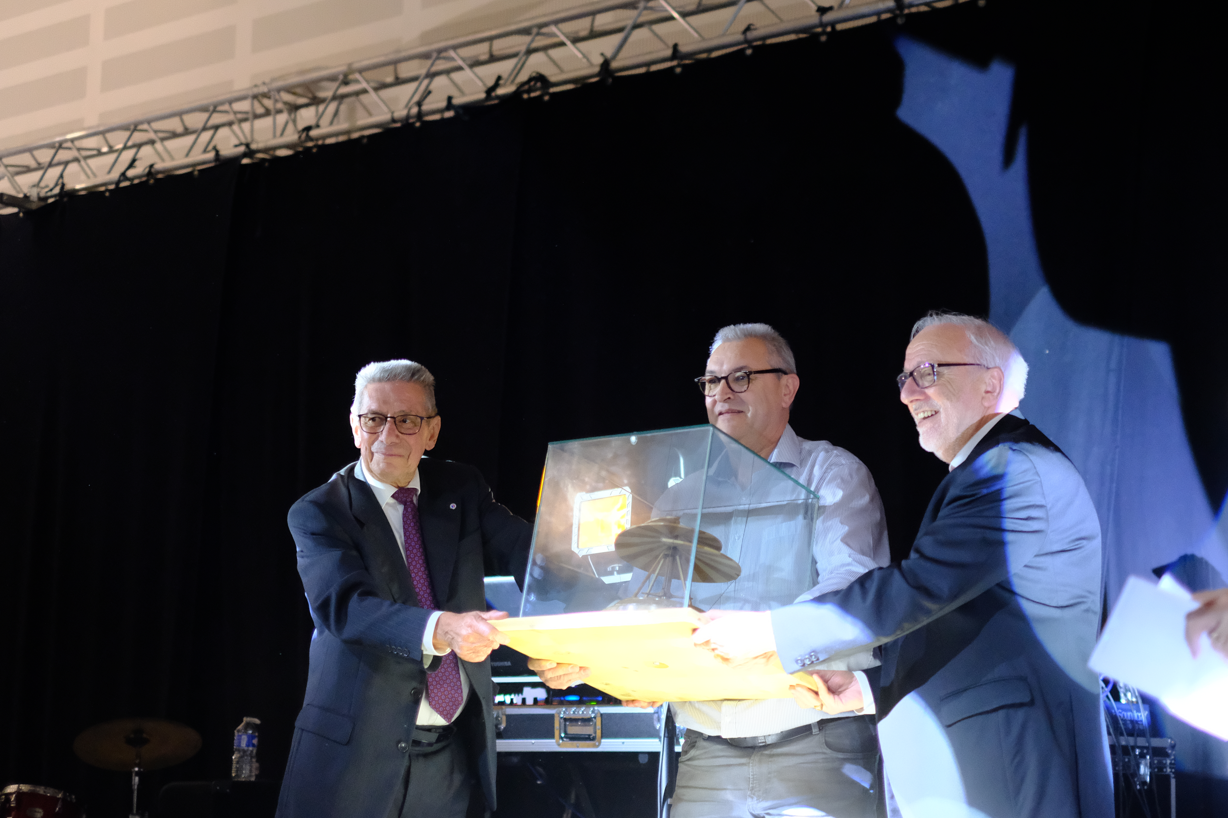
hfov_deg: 31.8
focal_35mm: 63
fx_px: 2149
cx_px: 727
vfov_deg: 21.6
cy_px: 399
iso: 3200
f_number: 1.4
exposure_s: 1/120
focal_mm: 35
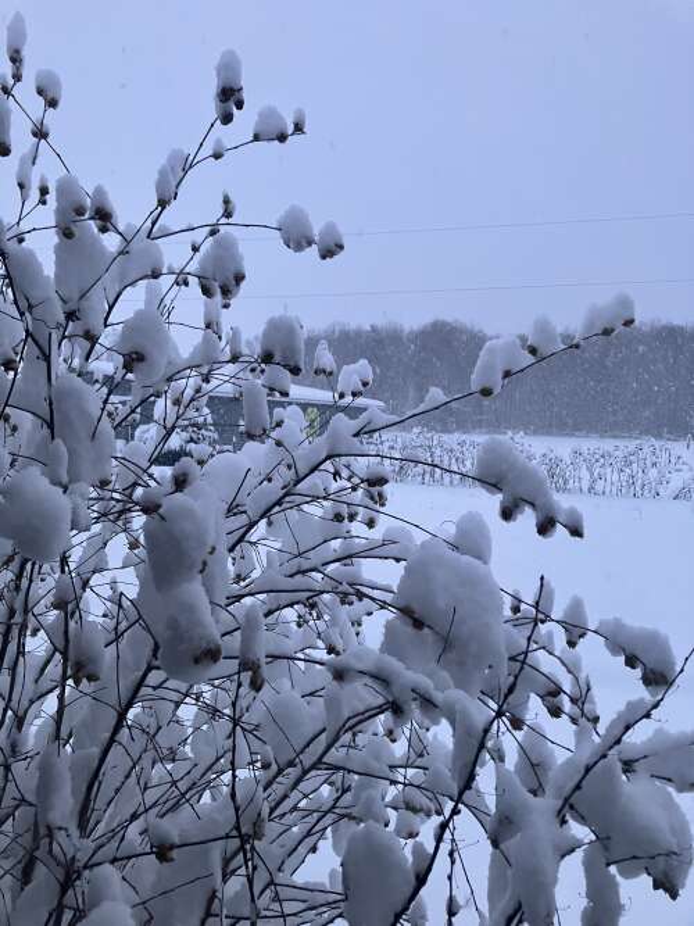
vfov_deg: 63.5
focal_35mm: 28
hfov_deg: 49.7
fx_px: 749
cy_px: 463
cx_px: 347
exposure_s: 1/60
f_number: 1.8
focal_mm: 3.99
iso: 320
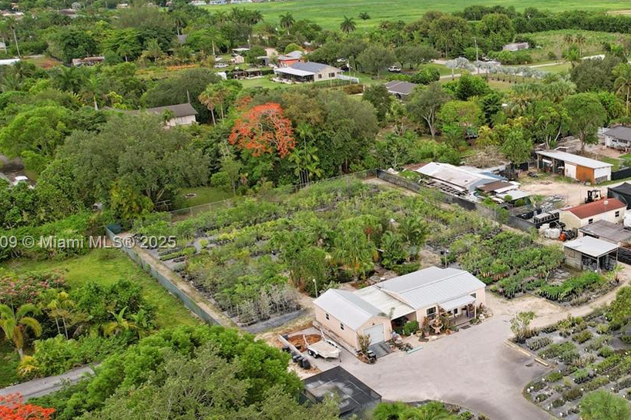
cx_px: 546
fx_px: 753
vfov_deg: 31.1
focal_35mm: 43
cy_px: 244
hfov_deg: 42.4
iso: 100
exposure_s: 1/640
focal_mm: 8.38
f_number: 2.8
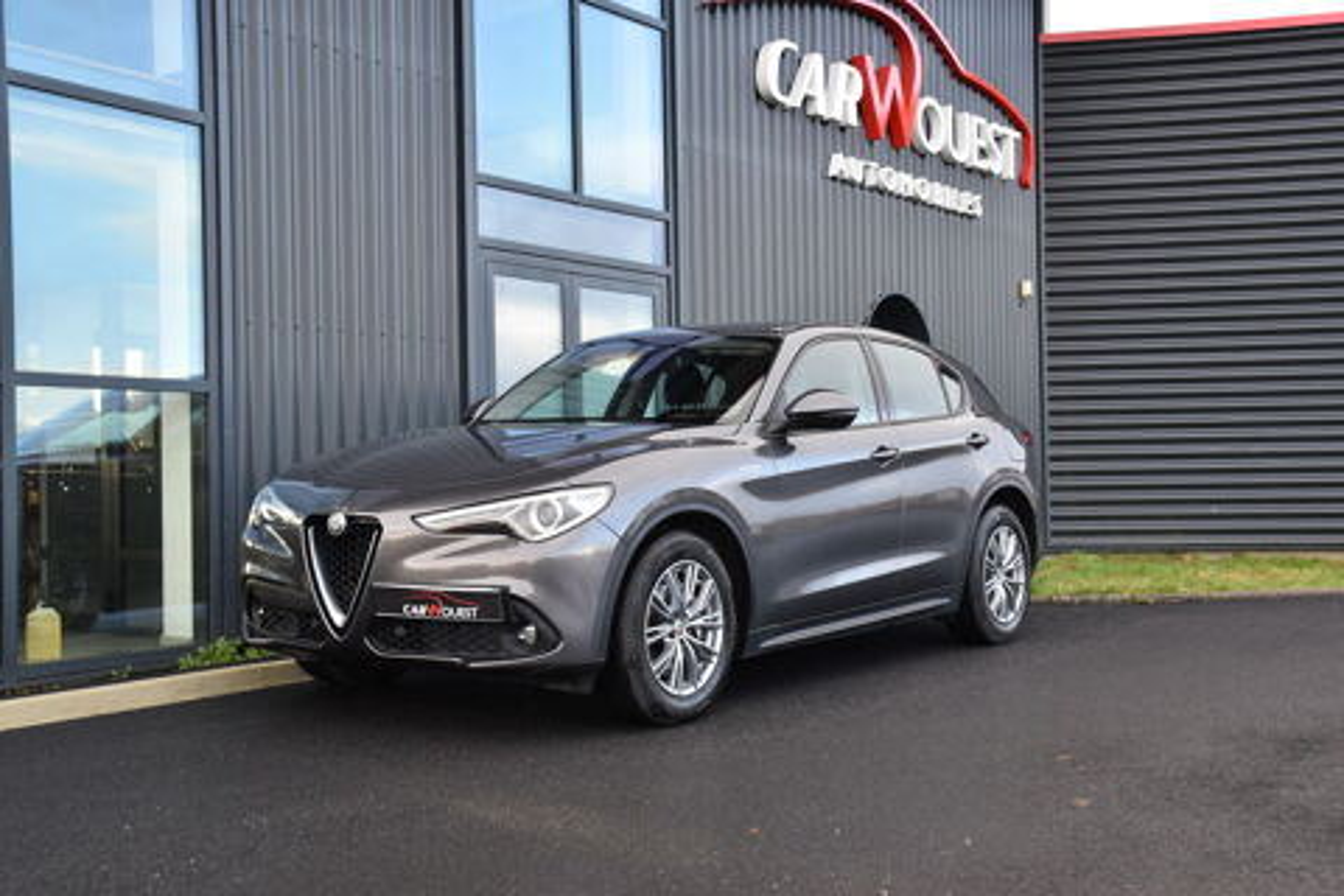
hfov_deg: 47.9
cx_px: 672
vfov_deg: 33.0
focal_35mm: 40
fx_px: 1512
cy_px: 448
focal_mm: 27
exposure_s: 1/100
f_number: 5
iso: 400
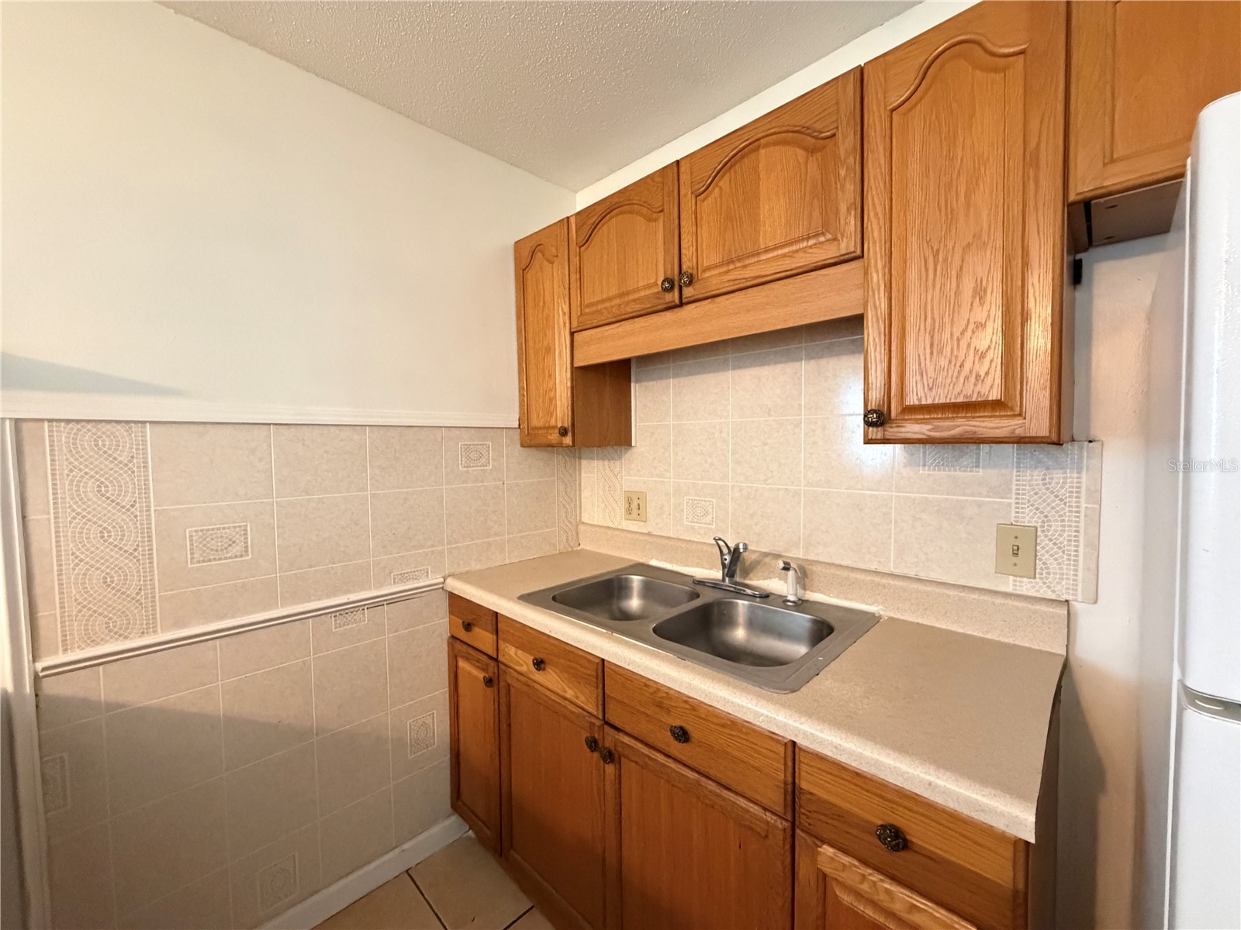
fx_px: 502
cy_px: 465
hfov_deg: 102.1
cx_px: 620
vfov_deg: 85.7
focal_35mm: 14
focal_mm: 2.22
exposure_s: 1/60
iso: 1000
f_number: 2.2
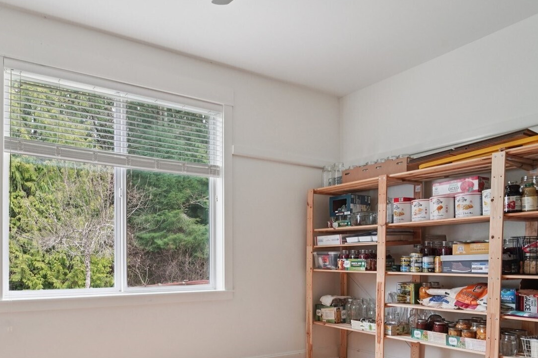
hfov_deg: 68.7
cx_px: 163
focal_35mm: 25
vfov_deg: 49.4
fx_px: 374
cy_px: 265
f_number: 8
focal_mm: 16
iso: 1600
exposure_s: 1/50
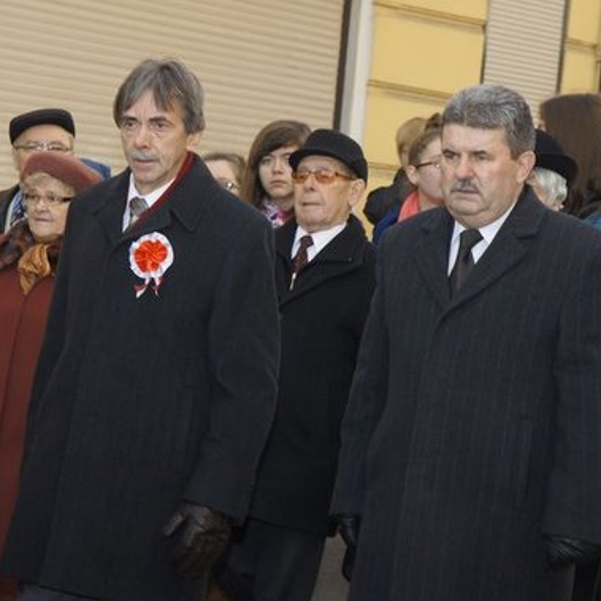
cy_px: 304
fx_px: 3005
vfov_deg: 11.4
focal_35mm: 153
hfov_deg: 11.4
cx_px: 182
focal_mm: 70
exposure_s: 1/125
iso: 200
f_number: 5.6
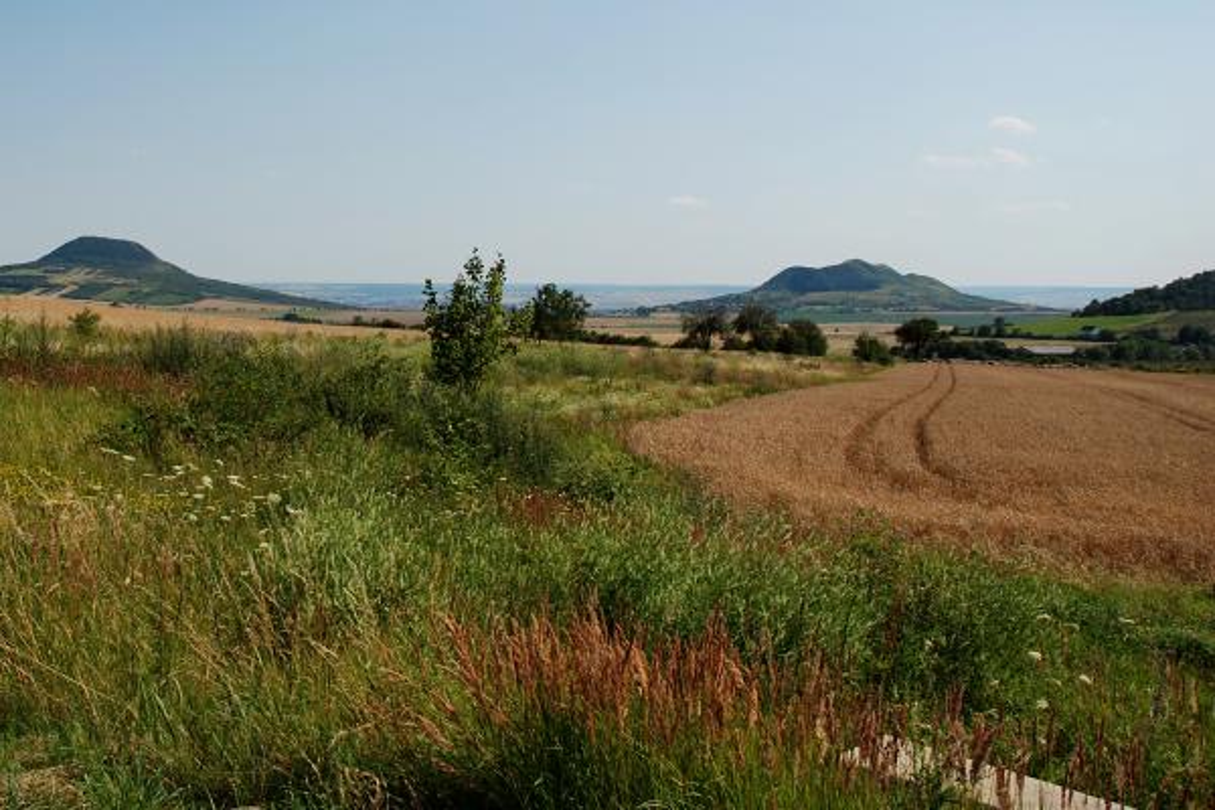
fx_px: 911
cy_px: 405
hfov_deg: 67.4
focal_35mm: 27
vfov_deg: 47.9
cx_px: 608
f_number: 9
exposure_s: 1/320
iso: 100
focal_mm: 18
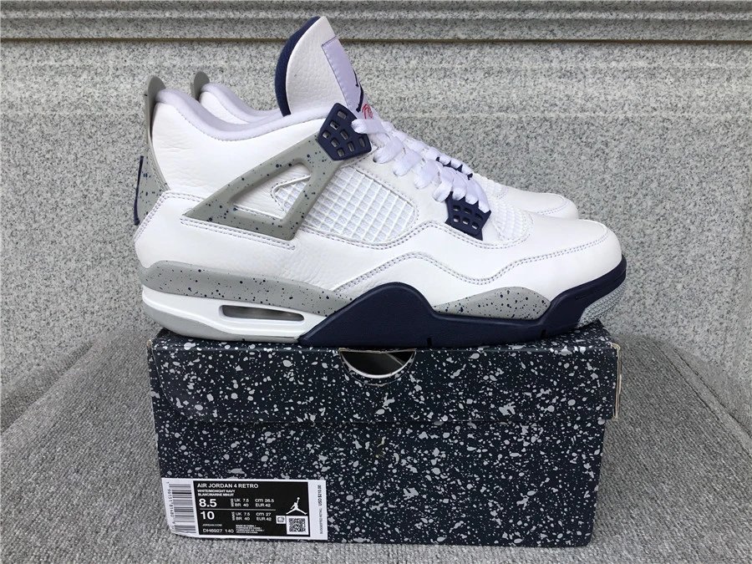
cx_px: 376
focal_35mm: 31
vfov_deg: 45.4
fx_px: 673
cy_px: 282
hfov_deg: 58.4
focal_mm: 3.3
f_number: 2.4
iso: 25
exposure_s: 1/374
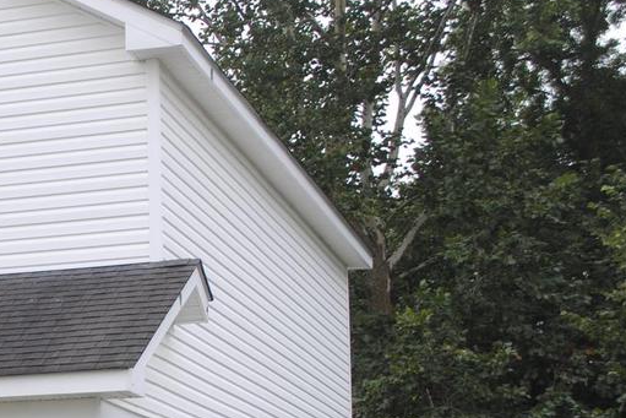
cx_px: -203
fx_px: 1913
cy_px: 435
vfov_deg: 12.3
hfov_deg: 17.4
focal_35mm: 110
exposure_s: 1/160
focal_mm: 26
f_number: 6.3
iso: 100
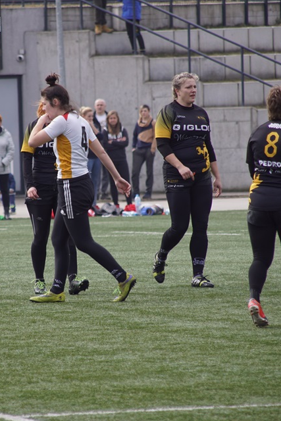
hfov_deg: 2.9
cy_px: 203
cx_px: 85
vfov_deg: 4.4
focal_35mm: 469
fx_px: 5488
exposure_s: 1/320
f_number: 6.3
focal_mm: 200
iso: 160
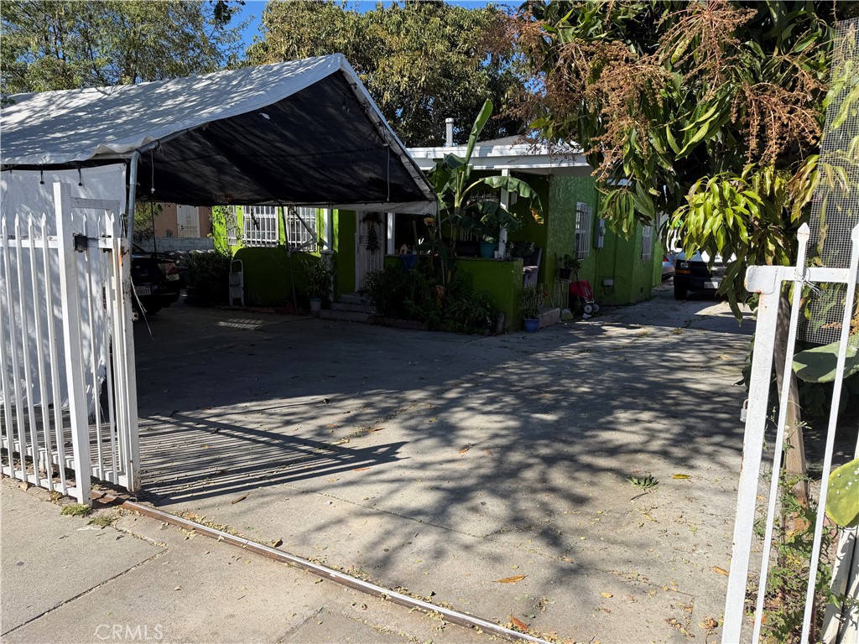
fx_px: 596
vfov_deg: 56.8
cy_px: 322
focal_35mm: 24
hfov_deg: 71.6
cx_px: 430
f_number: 1.78
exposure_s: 1/2703
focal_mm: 6.76
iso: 80
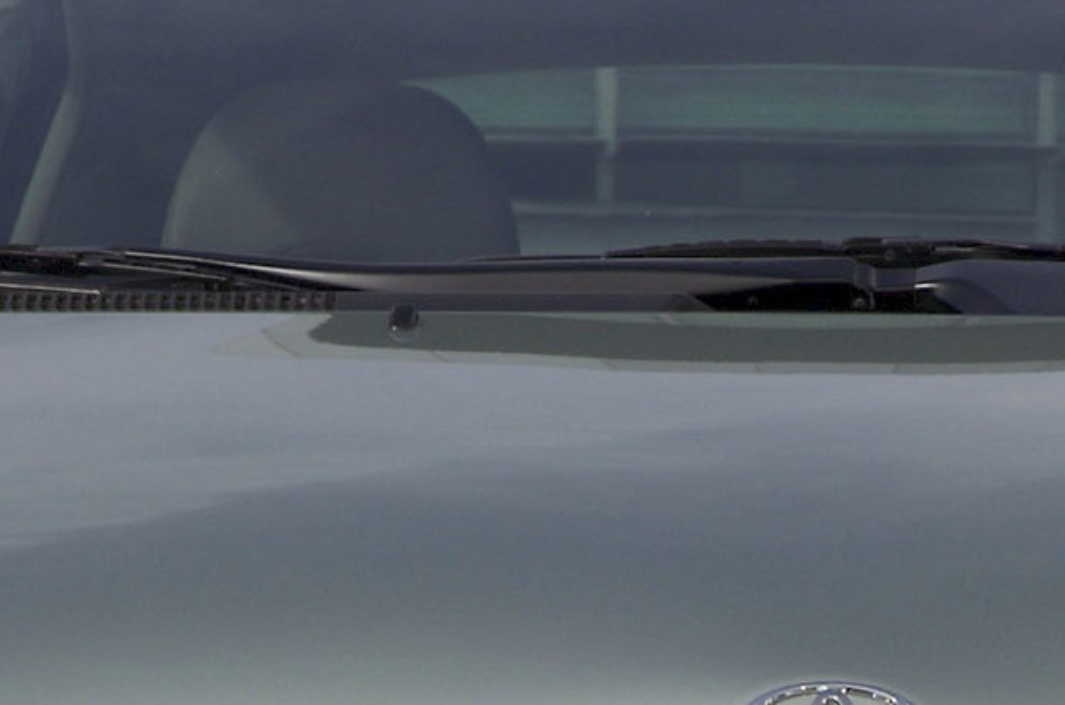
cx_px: 860
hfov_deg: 5.2
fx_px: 11748
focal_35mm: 398
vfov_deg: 3.4
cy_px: 917
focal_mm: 65
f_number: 11
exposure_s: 1/320
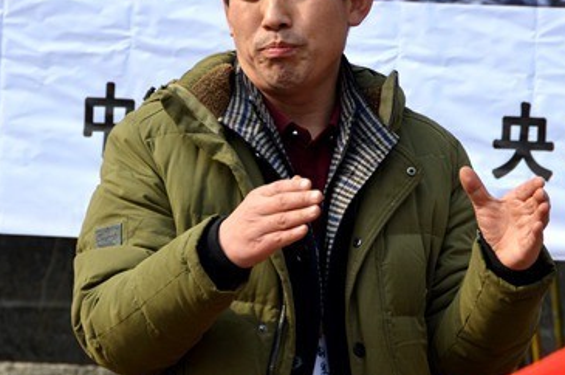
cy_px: 138
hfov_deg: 5.5
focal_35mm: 374
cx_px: 263
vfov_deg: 3.7
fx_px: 5859
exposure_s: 1/250
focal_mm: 130
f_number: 8
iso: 160
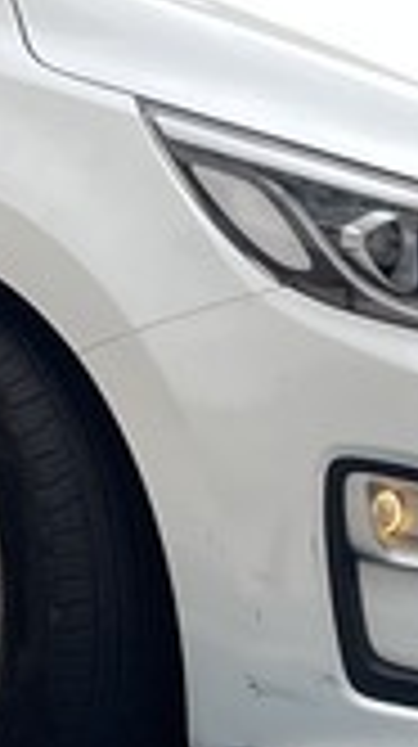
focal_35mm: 164
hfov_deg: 7.2
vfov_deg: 12.7
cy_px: -266
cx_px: -270
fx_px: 3241
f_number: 1.6
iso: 32
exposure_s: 1/332
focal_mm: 4.2
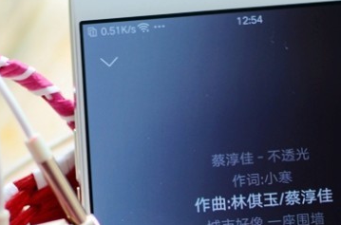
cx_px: 223
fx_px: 1382
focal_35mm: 146
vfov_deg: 9.3
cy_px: 179
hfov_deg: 14.0
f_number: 1.8
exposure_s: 1/100
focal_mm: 35
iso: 100
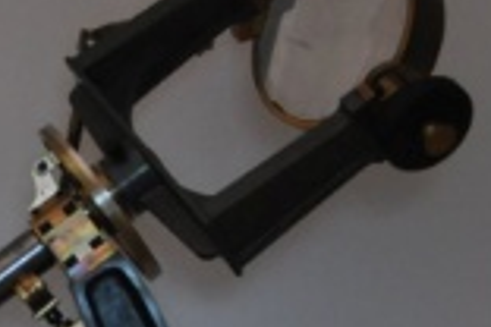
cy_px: 483
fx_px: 3240
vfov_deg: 5.7
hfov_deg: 8.5
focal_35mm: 238
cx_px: -170
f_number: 4.2
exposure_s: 1/60
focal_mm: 31
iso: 800
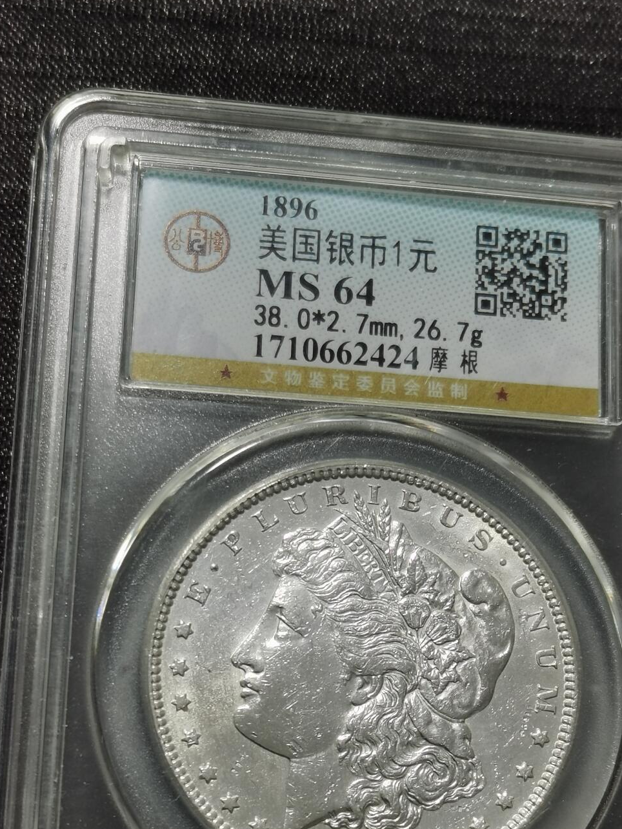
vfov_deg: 25.2
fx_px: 1845
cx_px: 336
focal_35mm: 77
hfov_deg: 19.1
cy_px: 572
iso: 50
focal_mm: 5.58
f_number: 1.8
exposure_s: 1/100
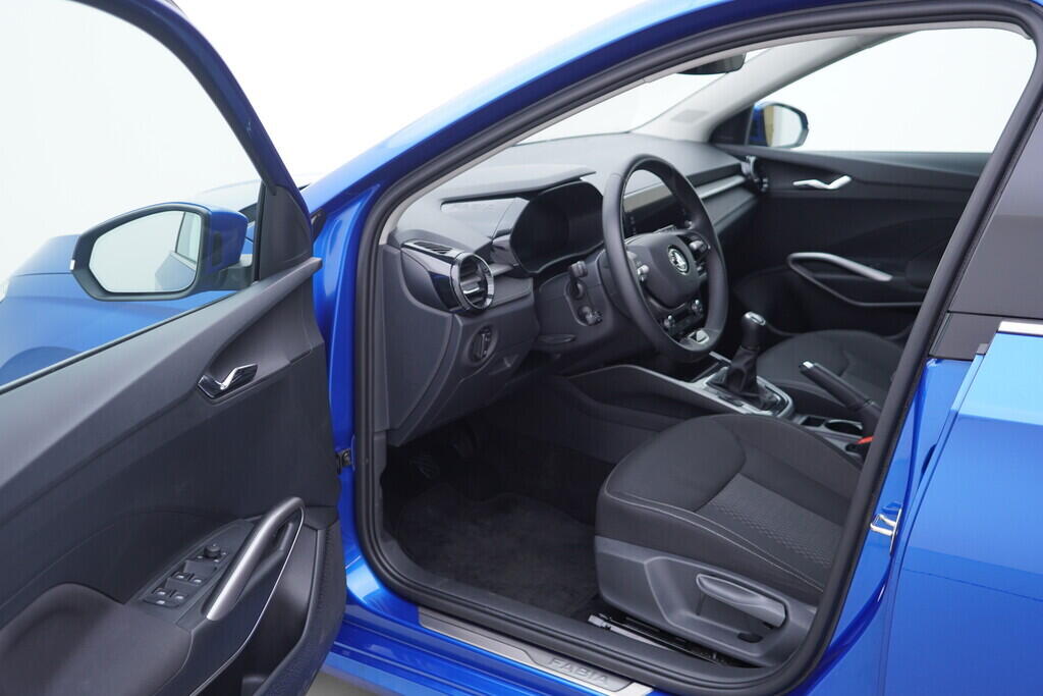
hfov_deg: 53.1
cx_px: 522
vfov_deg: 36.9
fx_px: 1043
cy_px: 348
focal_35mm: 36
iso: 125
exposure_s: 1/40
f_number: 2.8
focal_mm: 24
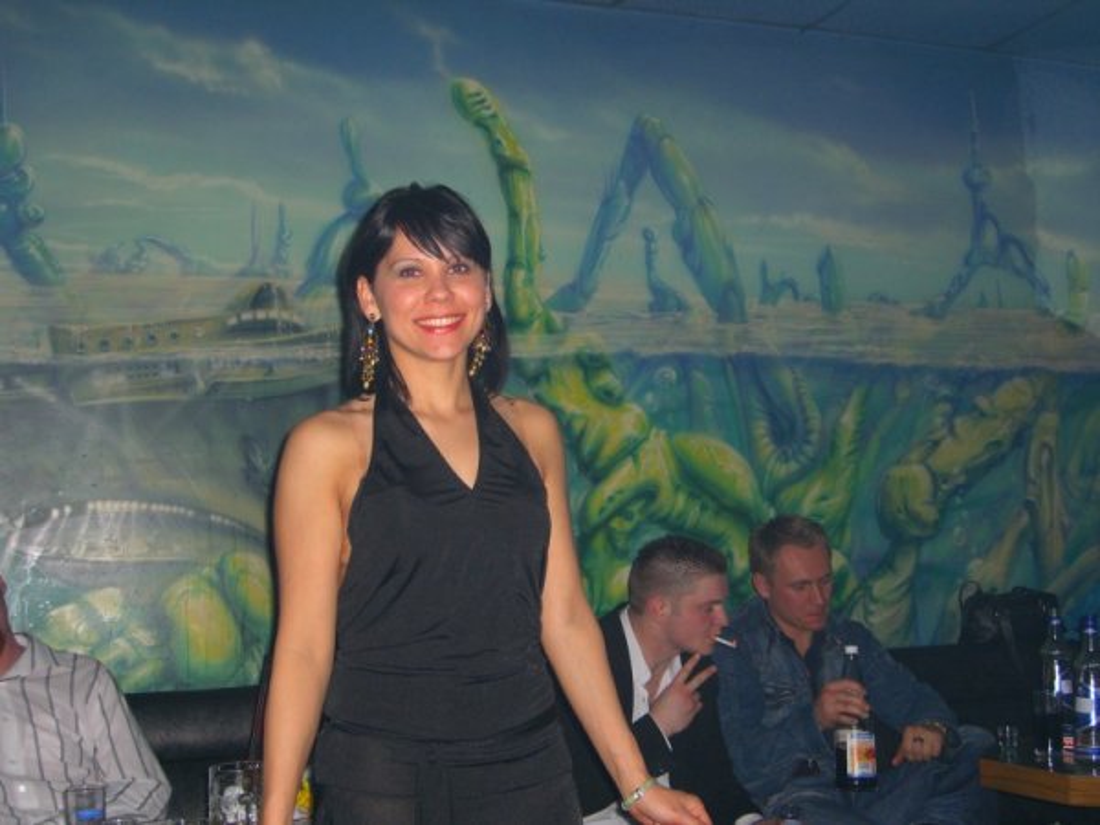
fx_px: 1462
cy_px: 412
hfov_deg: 41.2
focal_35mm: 46
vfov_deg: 31.5
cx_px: 550
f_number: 3.1
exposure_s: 1/60
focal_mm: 9.5
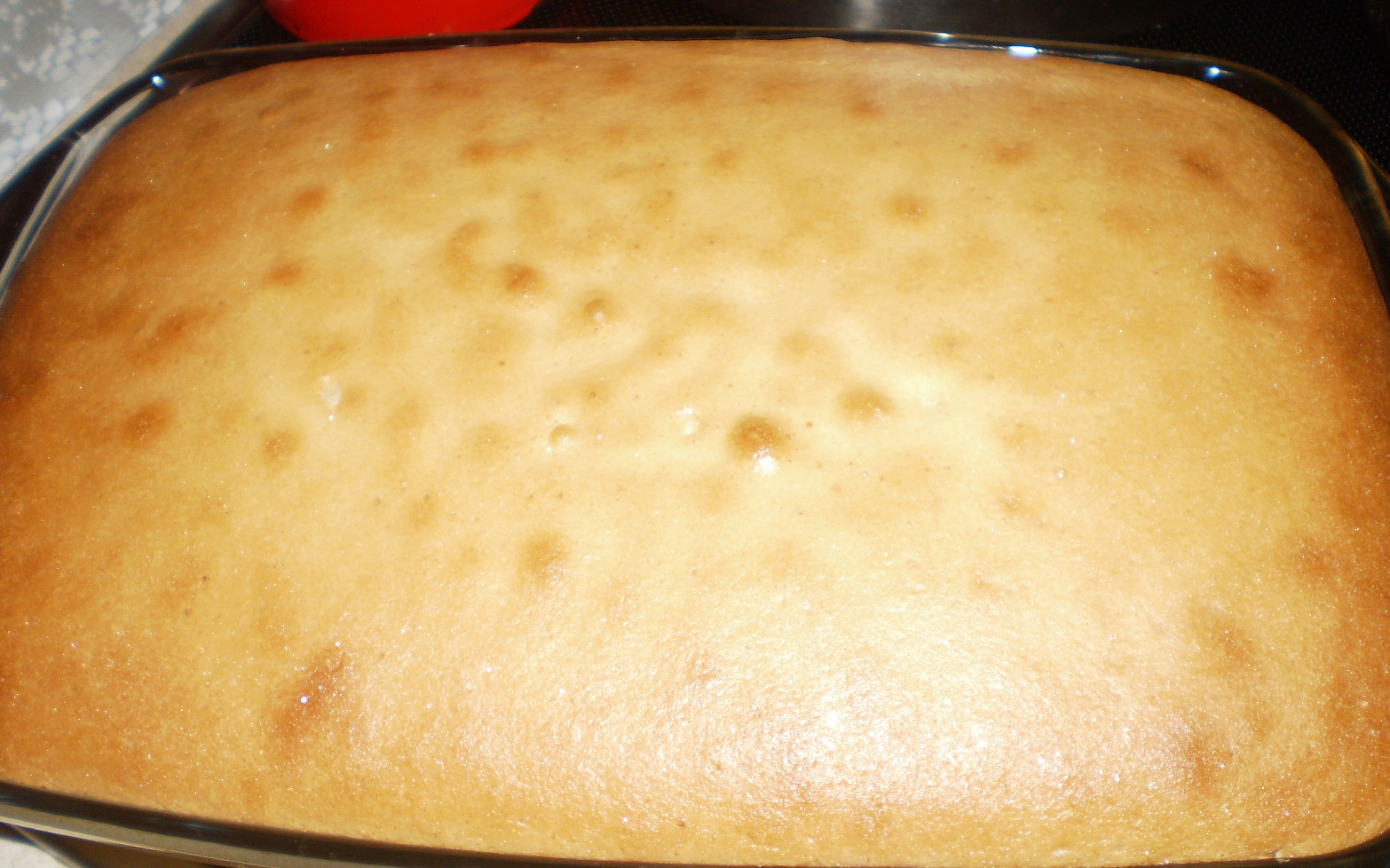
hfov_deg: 50.4
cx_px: 682
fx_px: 1477
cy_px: 436
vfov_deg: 32.8
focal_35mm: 39
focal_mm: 6.3
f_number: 3.1
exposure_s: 1/30
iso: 125
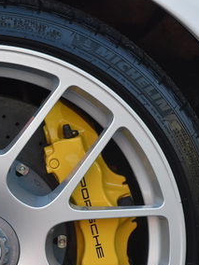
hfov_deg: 7.6
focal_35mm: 195
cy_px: 227
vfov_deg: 10.1
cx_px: -28
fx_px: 1495
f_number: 8
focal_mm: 50
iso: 800
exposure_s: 1/250
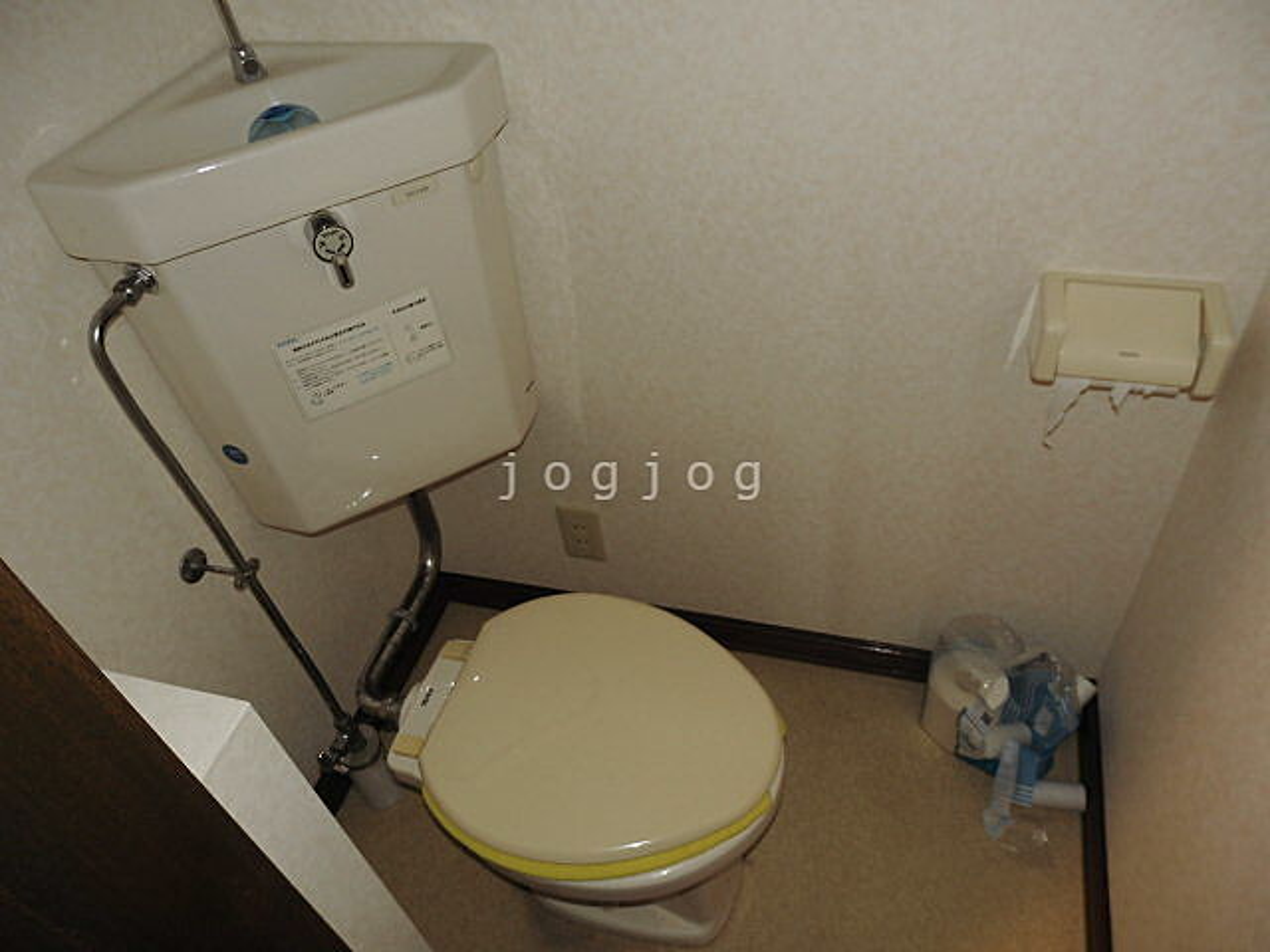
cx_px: 635
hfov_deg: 69.4
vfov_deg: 54.9
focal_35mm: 25
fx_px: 917
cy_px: 476
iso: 64
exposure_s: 1/15
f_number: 3
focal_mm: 4.5
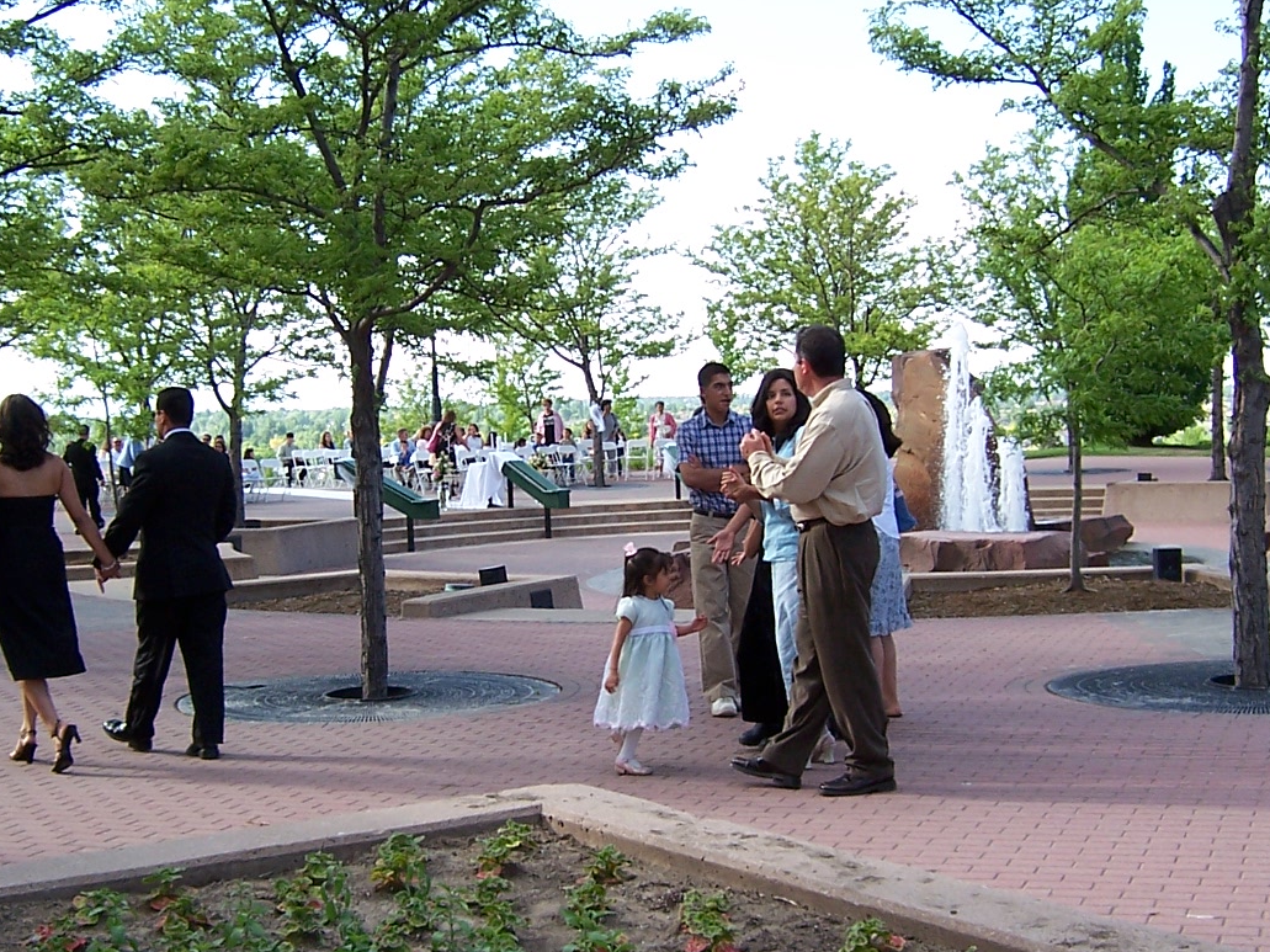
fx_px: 1944
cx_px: 515
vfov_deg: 27.5
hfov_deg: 36.1
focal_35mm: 53
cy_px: 446
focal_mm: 5.5
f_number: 3.4
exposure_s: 1/250
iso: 80
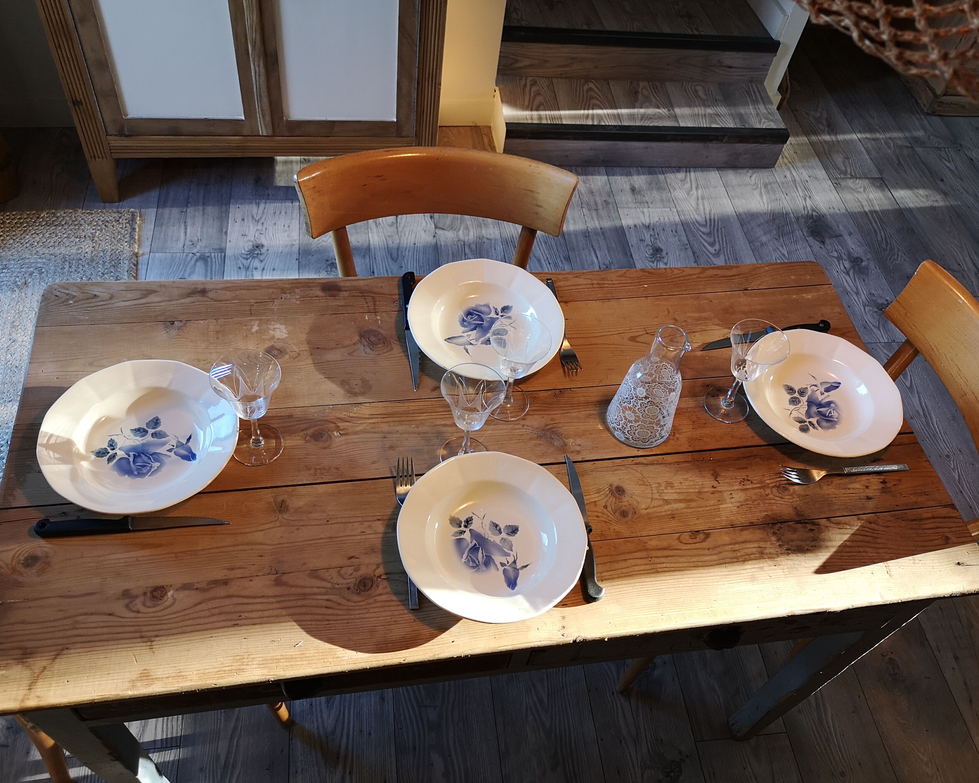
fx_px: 840
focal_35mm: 29
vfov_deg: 50.0
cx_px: 498
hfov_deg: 60.4
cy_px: 400
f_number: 1.8
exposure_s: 1/50
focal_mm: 5.58
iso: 100
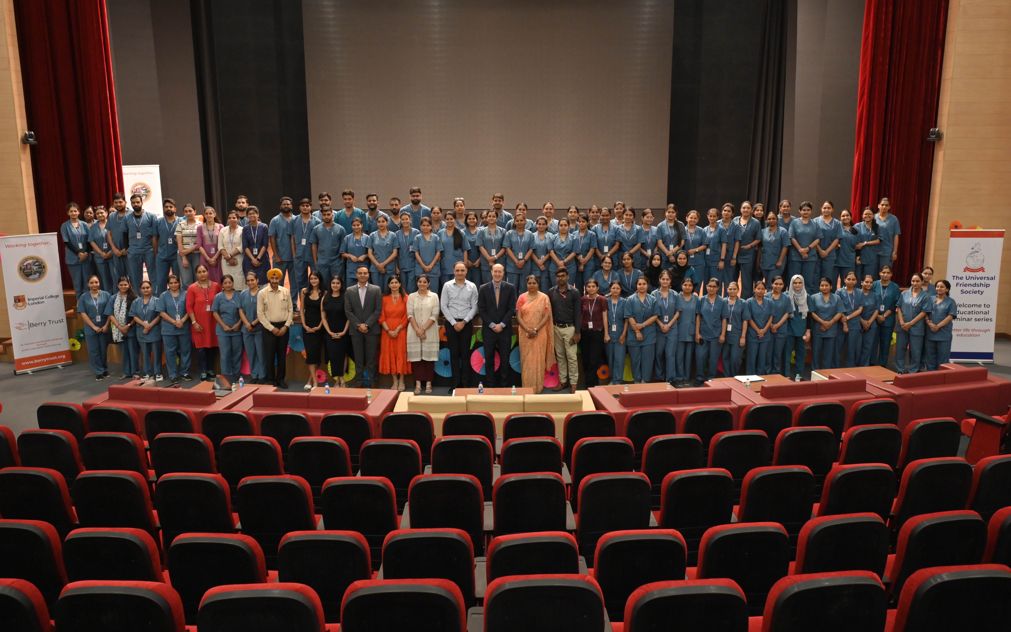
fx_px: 813
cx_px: 508
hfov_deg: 63.7
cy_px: 300
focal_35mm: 30
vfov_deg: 42.4
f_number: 6.3
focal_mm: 28.5
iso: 3200
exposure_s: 1/60
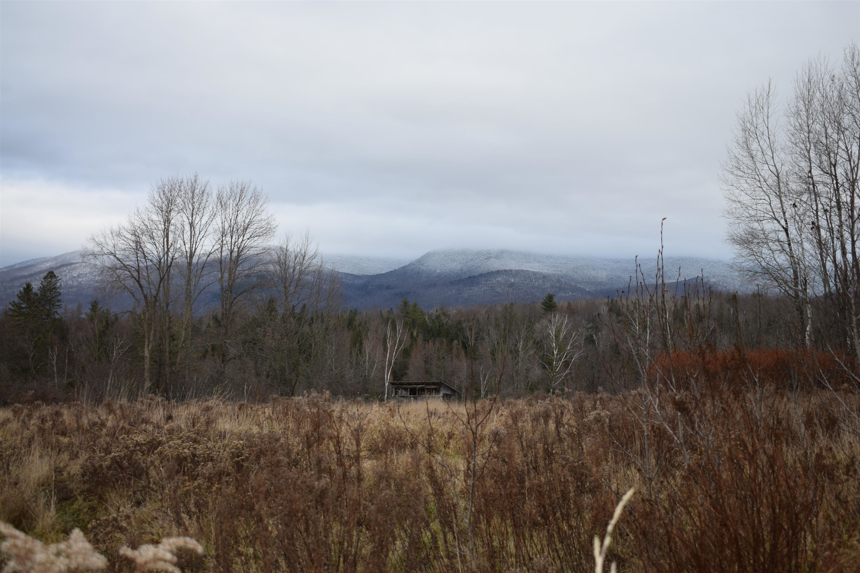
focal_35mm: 51
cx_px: 430
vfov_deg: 26.5
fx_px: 1218
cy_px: 286
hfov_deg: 38.9
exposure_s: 1/125
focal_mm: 34
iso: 100
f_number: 5.6
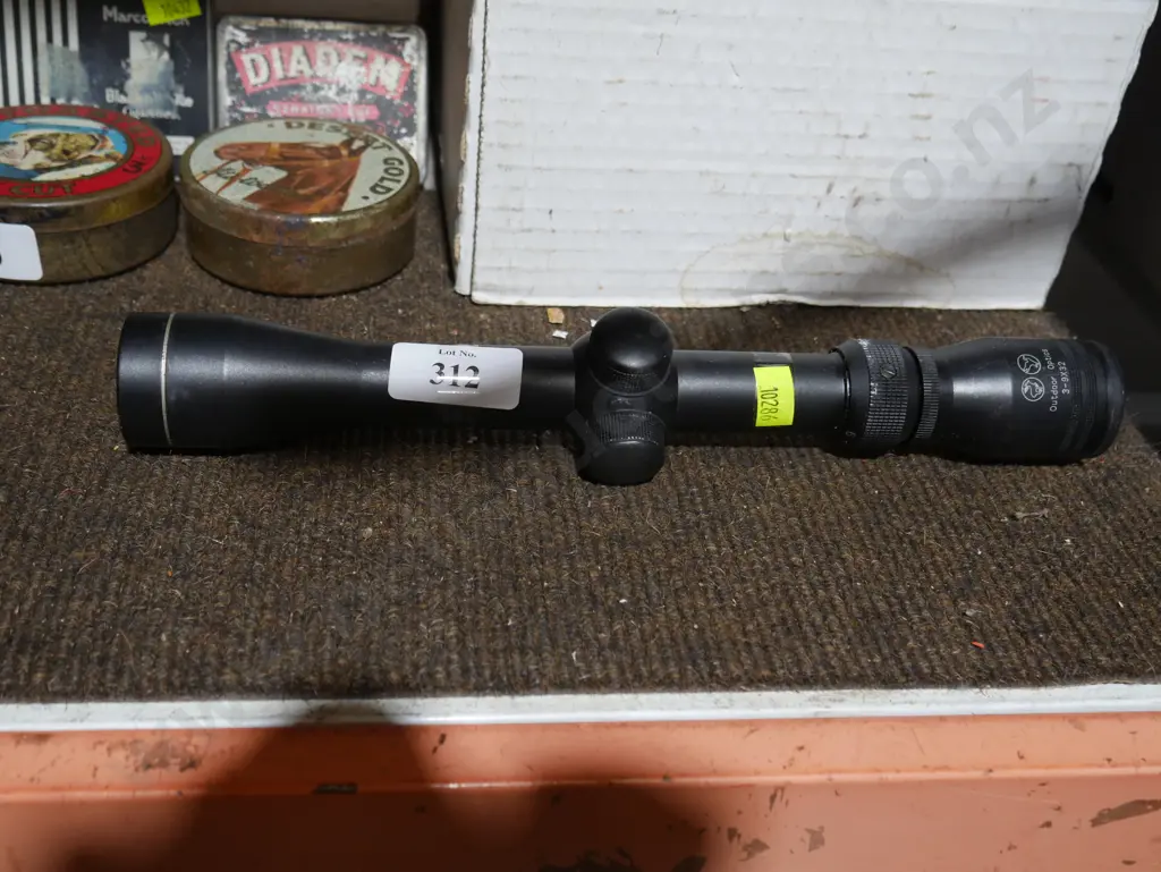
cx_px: 580
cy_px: 436
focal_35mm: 38
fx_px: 1275
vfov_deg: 37.8
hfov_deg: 49.0
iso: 400
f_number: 4.1
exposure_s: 1/60
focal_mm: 19
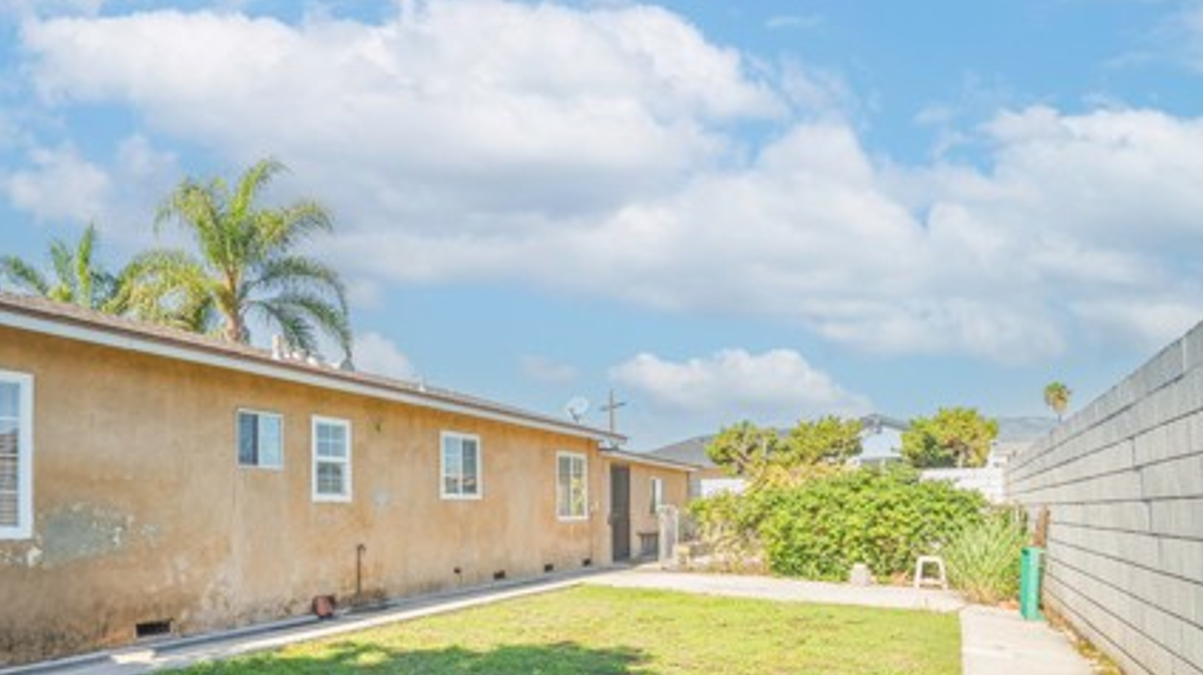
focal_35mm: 19
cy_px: 495
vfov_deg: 55.8
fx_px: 606
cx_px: 363
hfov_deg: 85.1
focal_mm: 12
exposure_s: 1/250
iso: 100
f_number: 4
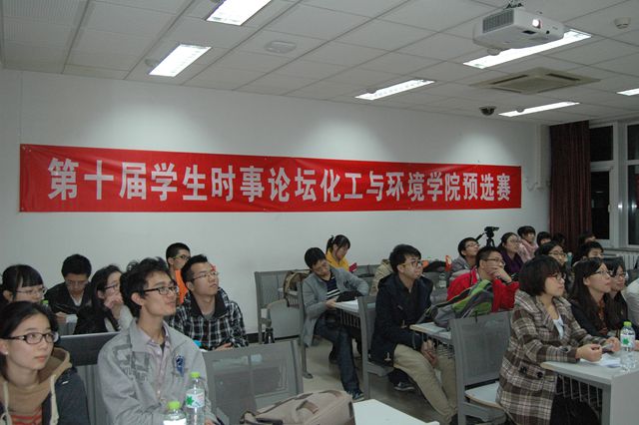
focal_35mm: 30
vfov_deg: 43.6
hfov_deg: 62.0
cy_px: 212
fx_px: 532
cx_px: 320
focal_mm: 20
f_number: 4.5
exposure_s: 1/100
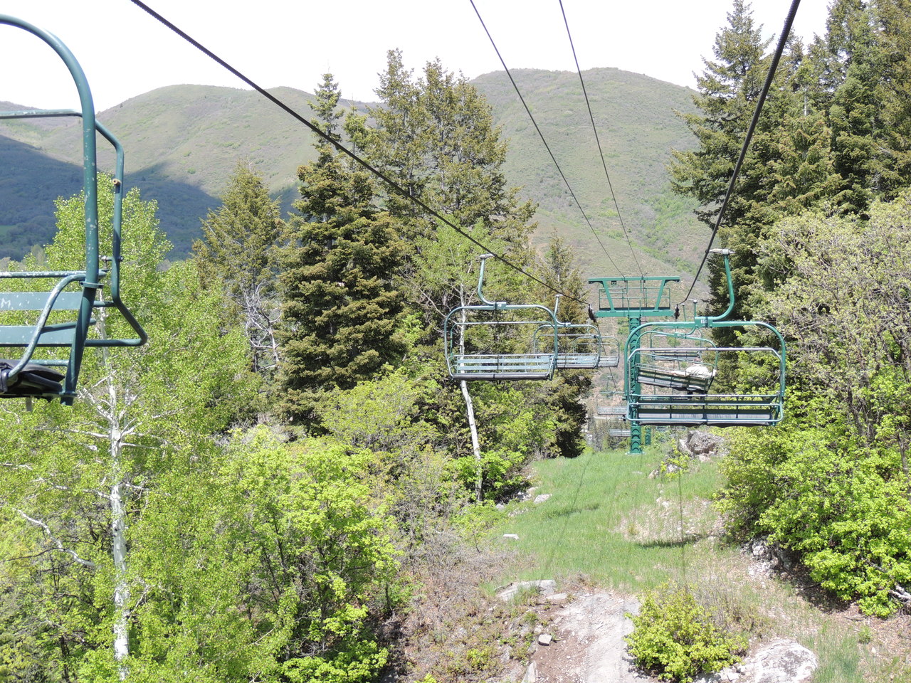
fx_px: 1237
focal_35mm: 47
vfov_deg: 30.9
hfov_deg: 40.4
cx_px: 456
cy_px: 342
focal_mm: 8.3
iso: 100
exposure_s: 1/400
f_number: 3.5
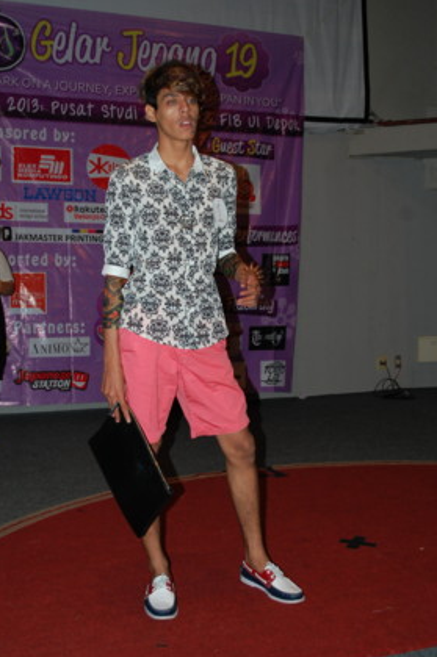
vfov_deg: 43.6
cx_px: 220
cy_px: 311
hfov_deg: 29.8
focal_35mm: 45
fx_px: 821
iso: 400
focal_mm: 28
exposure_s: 1/60
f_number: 4.5
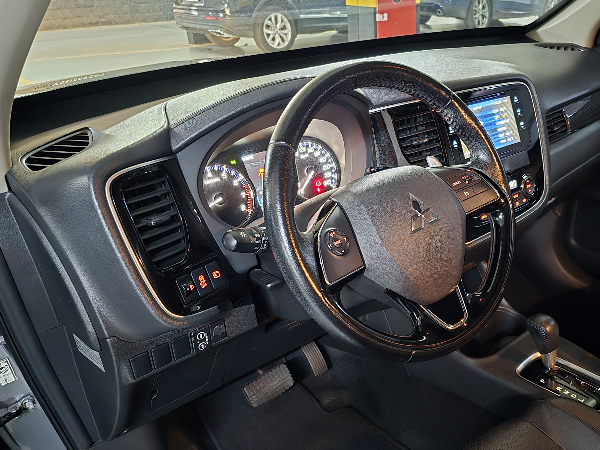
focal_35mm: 31
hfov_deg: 57.1
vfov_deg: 45.1
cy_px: 274
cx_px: 398
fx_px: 537
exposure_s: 1/9.99
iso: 3200
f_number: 1.7
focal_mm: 6.3
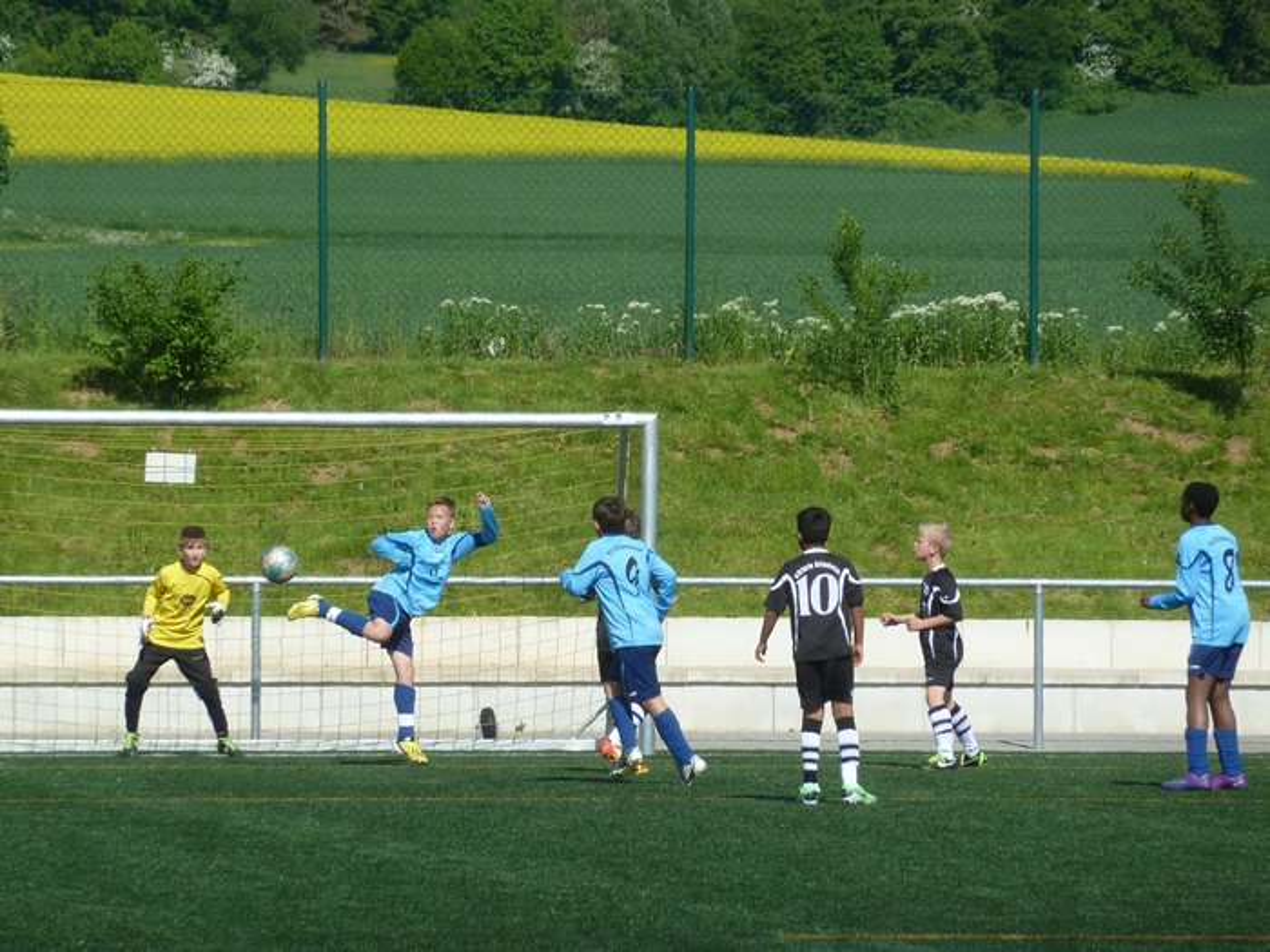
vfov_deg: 5.0
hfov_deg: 6.6
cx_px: 635
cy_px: 476
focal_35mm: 300
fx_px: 11006
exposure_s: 1/800
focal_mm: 49.2
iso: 160
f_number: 5.6
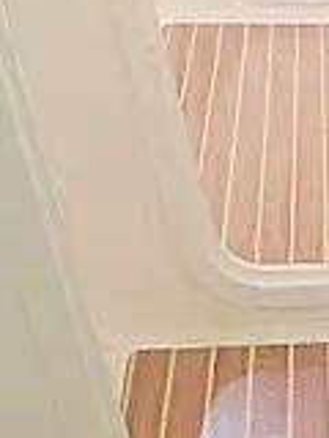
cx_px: 614
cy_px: -60
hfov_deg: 10.0
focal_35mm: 140
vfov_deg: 13.8
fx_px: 1774
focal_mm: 4.28
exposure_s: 1/40
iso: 64
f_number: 2.4
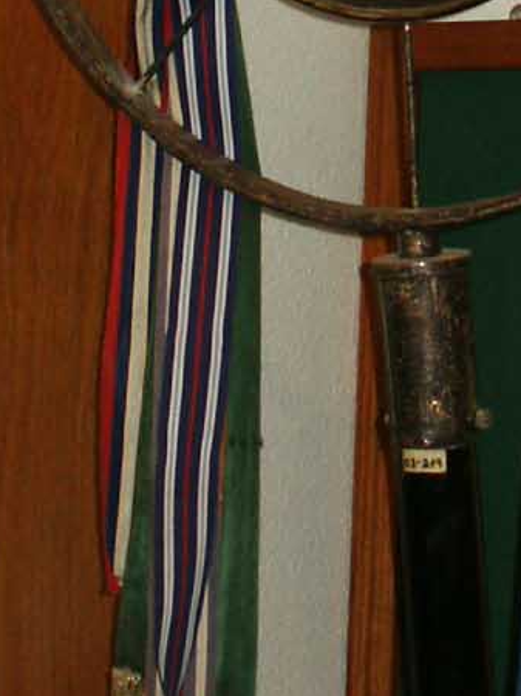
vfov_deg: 10.5
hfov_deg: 8.0
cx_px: 513
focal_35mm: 185
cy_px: -201
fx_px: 3716
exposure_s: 1/45
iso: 200
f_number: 3.6
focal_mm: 10.91
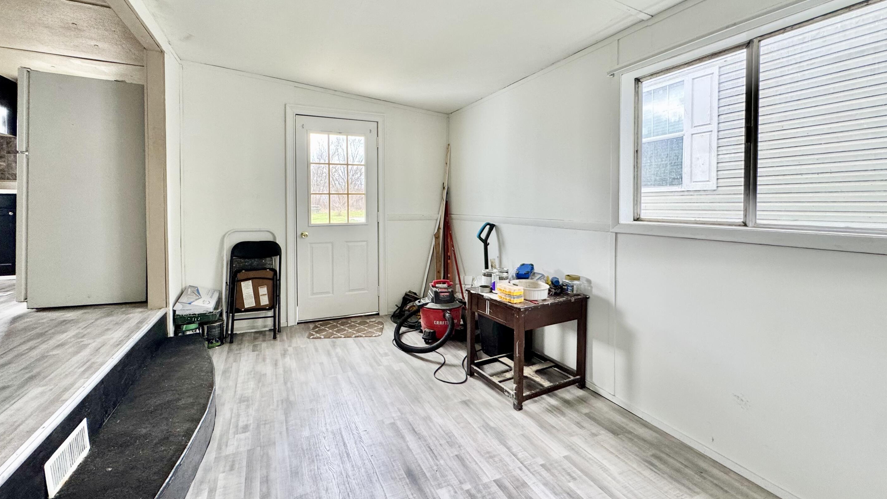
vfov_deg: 66.8
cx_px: 437
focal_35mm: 16
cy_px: 215
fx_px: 376
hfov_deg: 99.4
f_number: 2.2
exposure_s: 1/99
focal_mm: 2.22
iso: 160
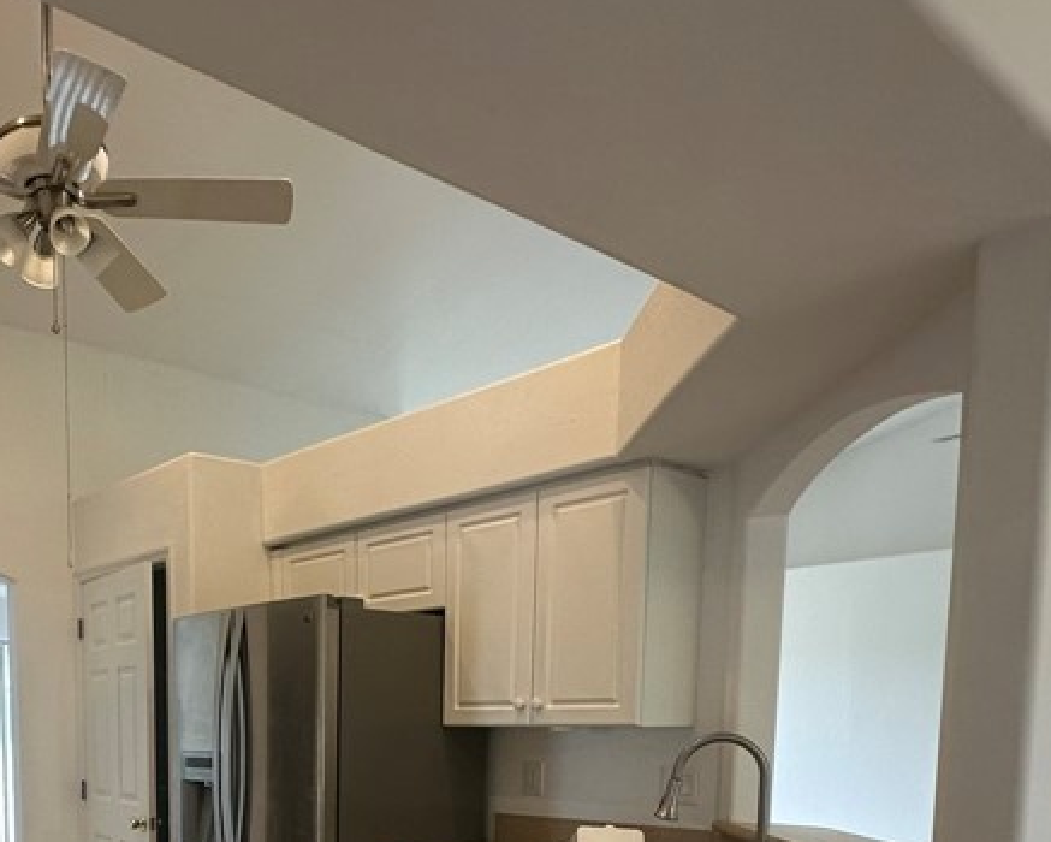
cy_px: 835
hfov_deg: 52.3
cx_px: 221
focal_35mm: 32
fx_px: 996
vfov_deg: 40.4
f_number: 2.2
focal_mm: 2.22
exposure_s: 1/120
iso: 160
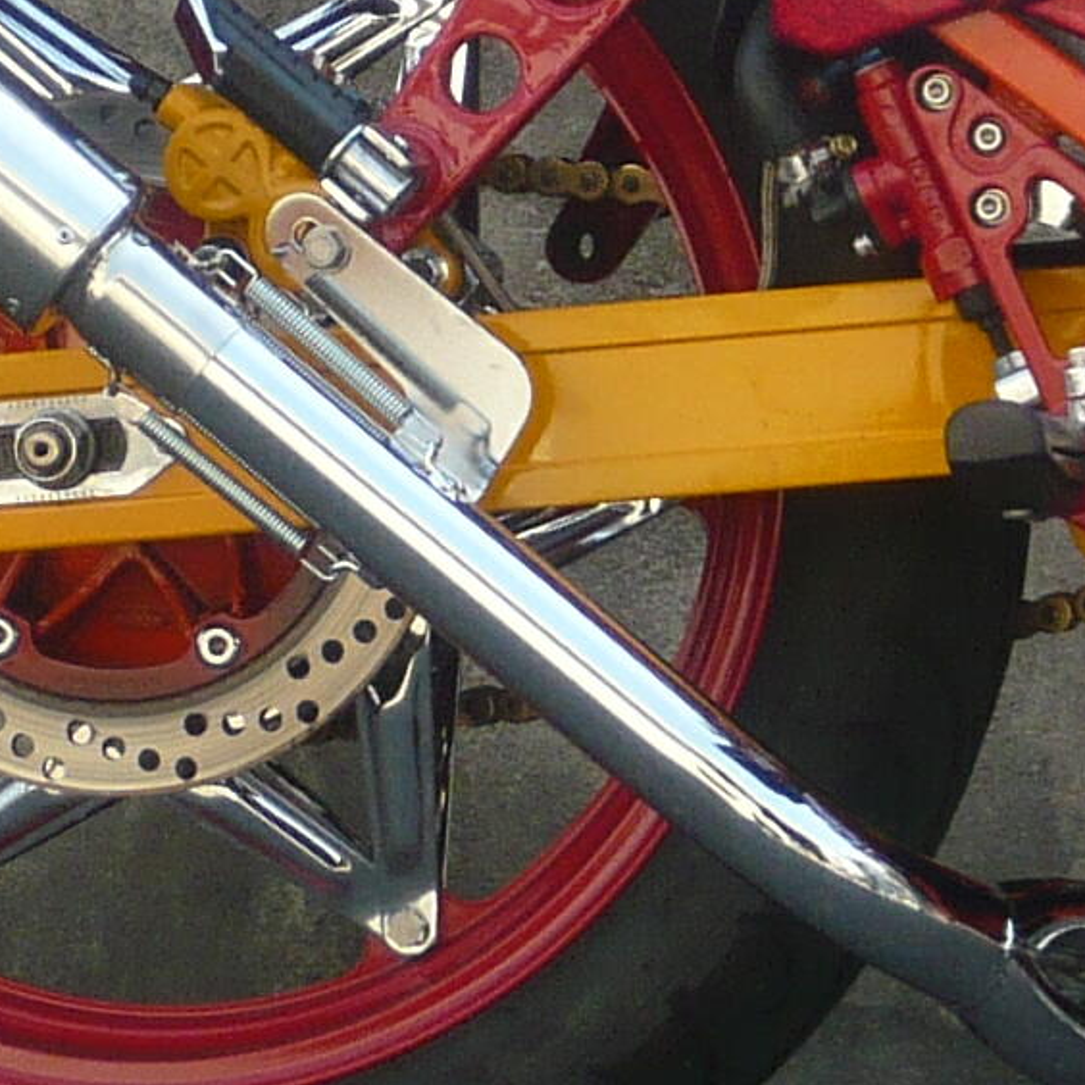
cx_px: 1187
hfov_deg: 5.4
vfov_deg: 5.4
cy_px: 23
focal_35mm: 324
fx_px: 11490
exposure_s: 1/160
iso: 100
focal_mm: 11.1
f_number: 4.5
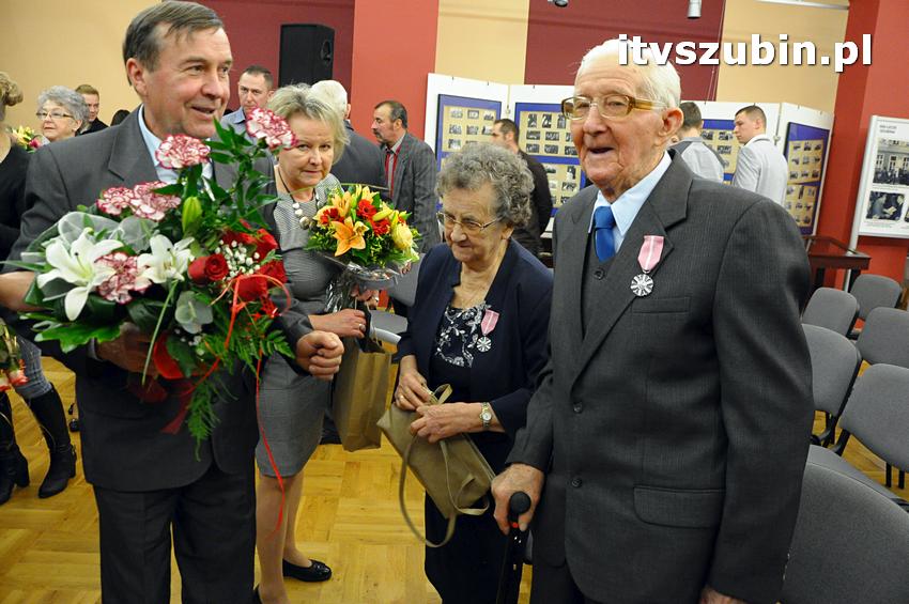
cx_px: 454
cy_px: 302
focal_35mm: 27
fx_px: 681
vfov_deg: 47.8
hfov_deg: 67.4
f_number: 5.6
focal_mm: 18
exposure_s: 1/80
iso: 2500
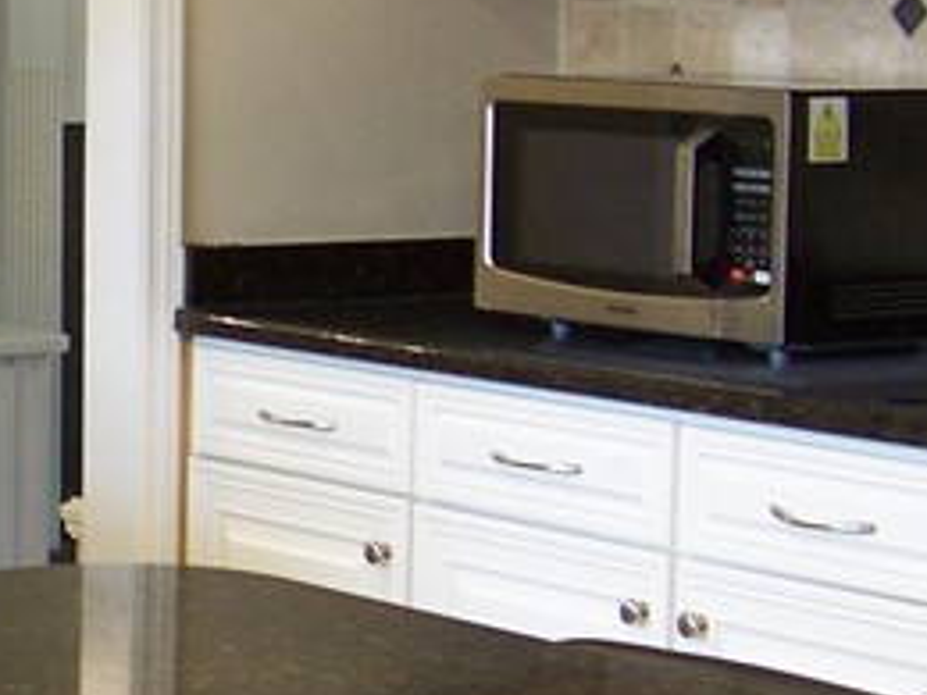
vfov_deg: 10.4
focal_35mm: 142
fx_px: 3803
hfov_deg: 13.4
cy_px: 456
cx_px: -271
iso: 80
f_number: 2.8
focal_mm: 5.85
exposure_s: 1/30
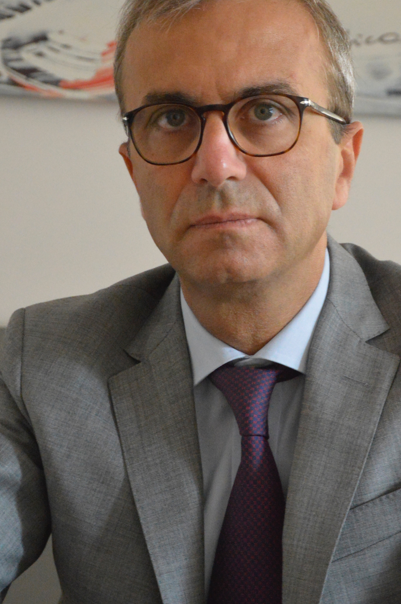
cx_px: 264
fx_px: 2074
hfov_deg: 11.0
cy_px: 269
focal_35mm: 124
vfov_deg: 16.5
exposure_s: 1/30
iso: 3200
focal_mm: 45
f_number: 4.8
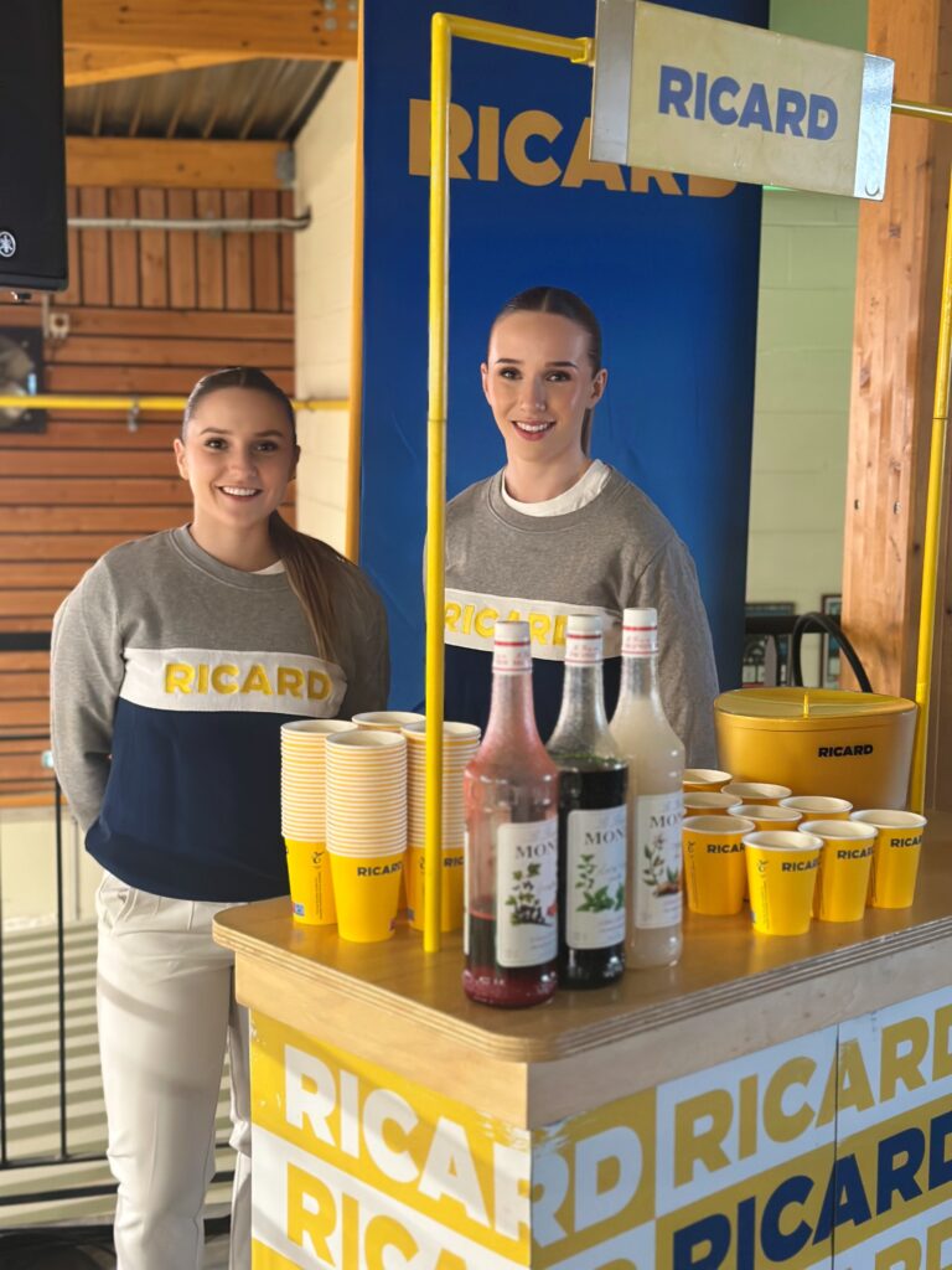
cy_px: 635
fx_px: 1760
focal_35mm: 48
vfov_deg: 39.7
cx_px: 476
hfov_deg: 30.3
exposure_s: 1/40
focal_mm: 6.86
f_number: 1.78
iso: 400
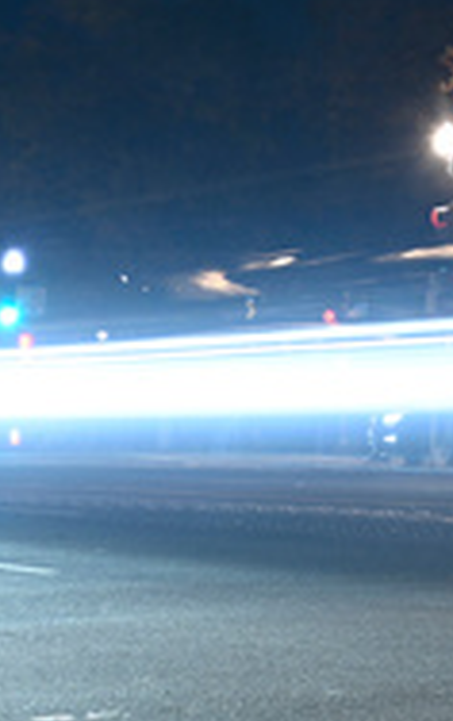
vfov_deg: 9.3
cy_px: -547
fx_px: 4254
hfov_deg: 5.8
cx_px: 1213
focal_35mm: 216
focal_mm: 39
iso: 64
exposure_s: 5
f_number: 7.1
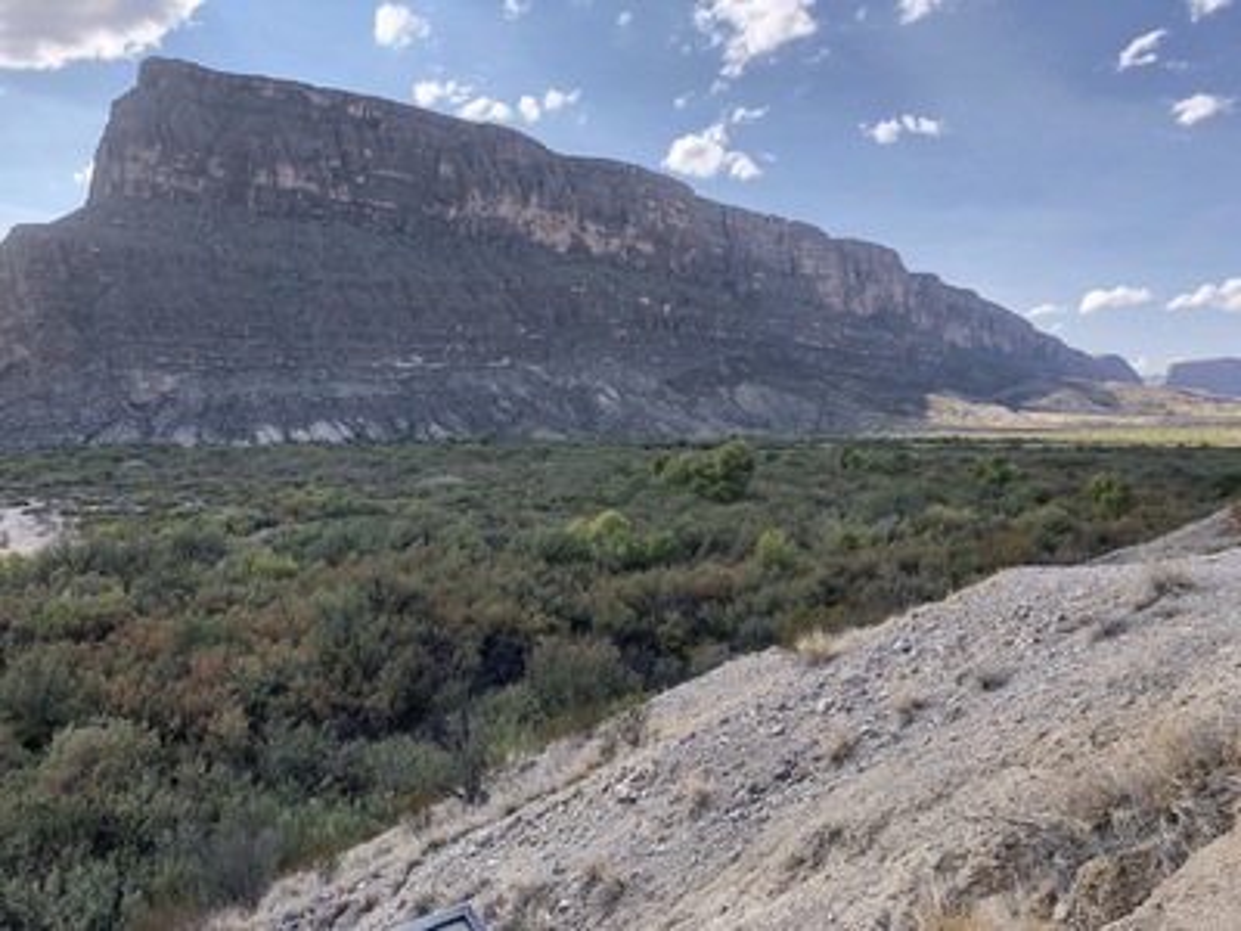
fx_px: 1004
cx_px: 620
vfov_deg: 49.7
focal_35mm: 28
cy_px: 466
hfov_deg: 63.4
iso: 20
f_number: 1.8
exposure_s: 1/941
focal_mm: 3.99
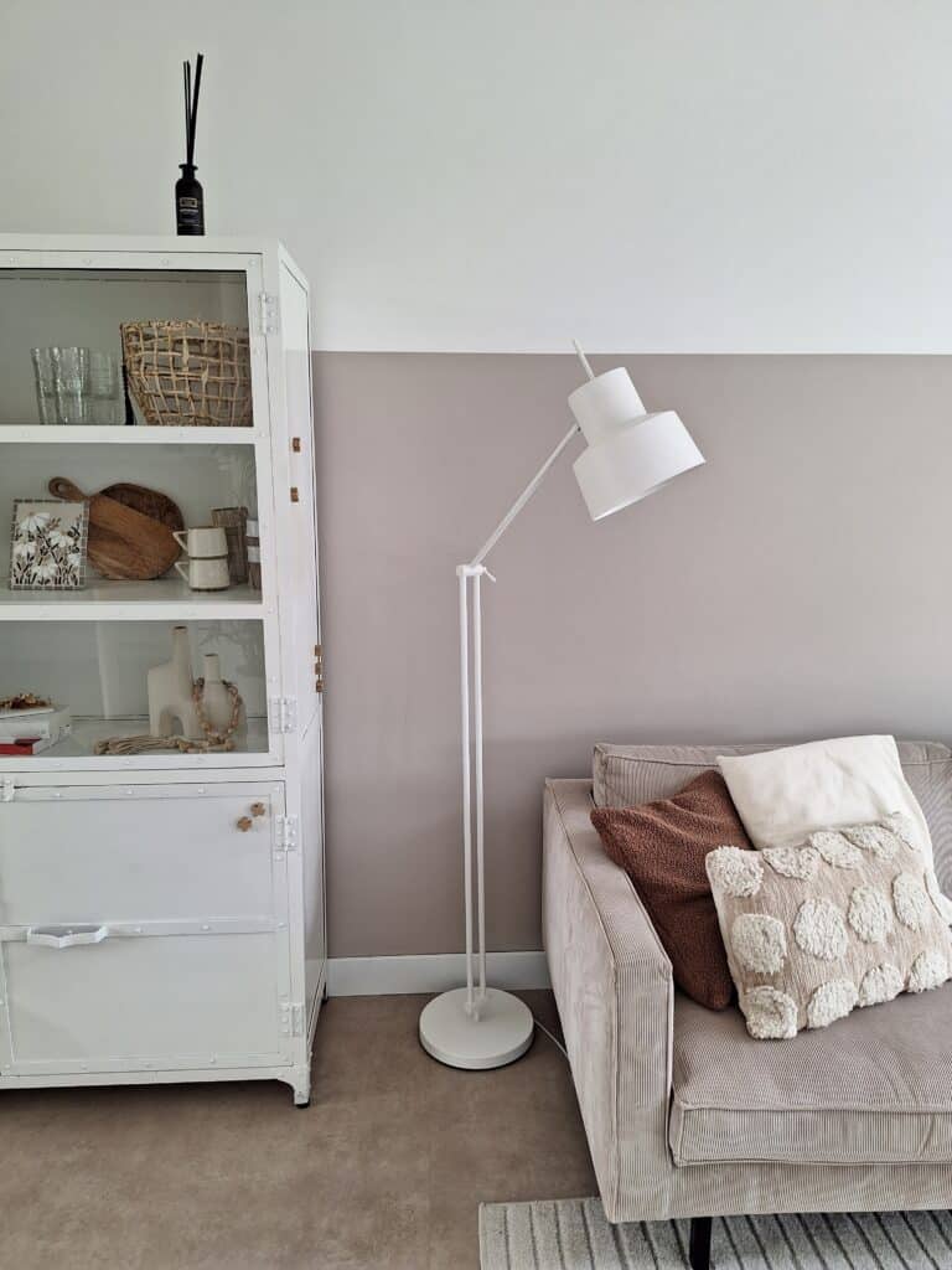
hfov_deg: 58.9
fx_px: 843
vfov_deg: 73.9
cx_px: 476
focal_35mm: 23
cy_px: 635
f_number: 1.8
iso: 40
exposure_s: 1/50
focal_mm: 5.54
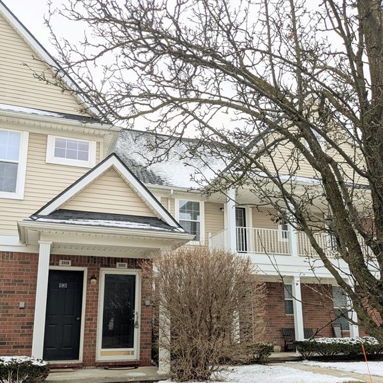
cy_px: 236
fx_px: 401
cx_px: 191
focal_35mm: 32
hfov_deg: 51.1
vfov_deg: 50.7
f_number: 1.73
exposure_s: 1/688
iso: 47
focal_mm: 4.38
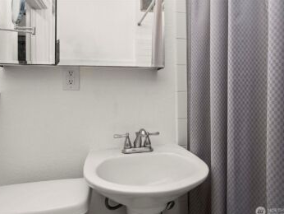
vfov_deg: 66.0
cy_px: 109
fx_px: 164
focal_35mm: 20
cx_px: 139
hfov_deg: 81.7
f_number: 7.1
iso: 320
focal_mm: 18
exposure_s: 1/60
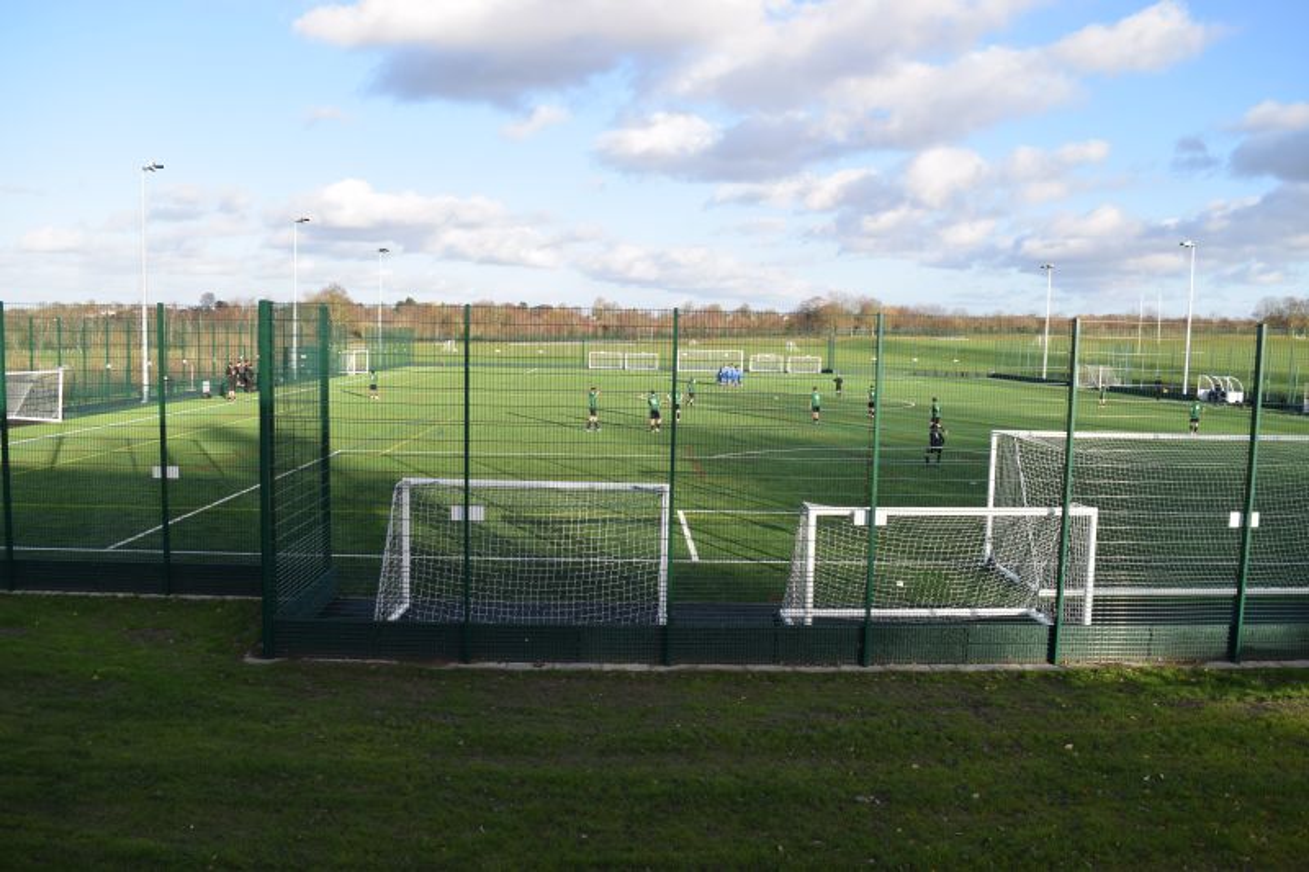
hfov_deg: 67.4
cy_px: 436
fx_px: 981
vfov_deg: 47.9
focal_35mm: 27
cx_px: 654
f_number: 6.3
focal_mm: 18
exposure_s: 1/160
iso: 100
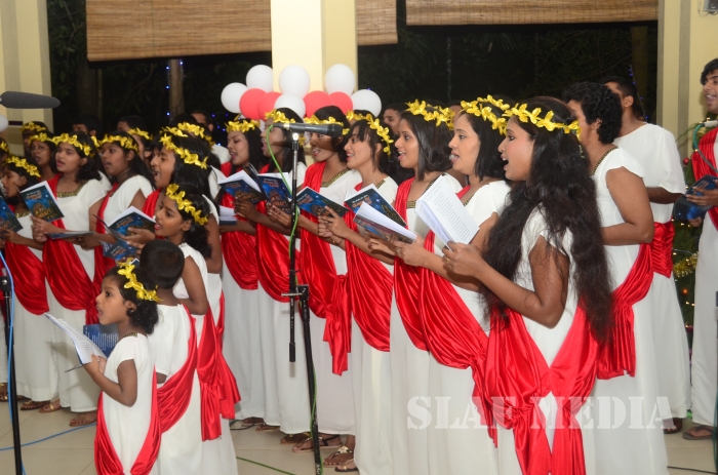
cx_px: 359
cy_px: 238
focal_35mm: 48
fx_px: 955
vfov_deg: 27.9
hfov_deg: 41.2
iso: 800
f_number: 5
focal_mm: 32
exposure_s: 1/125
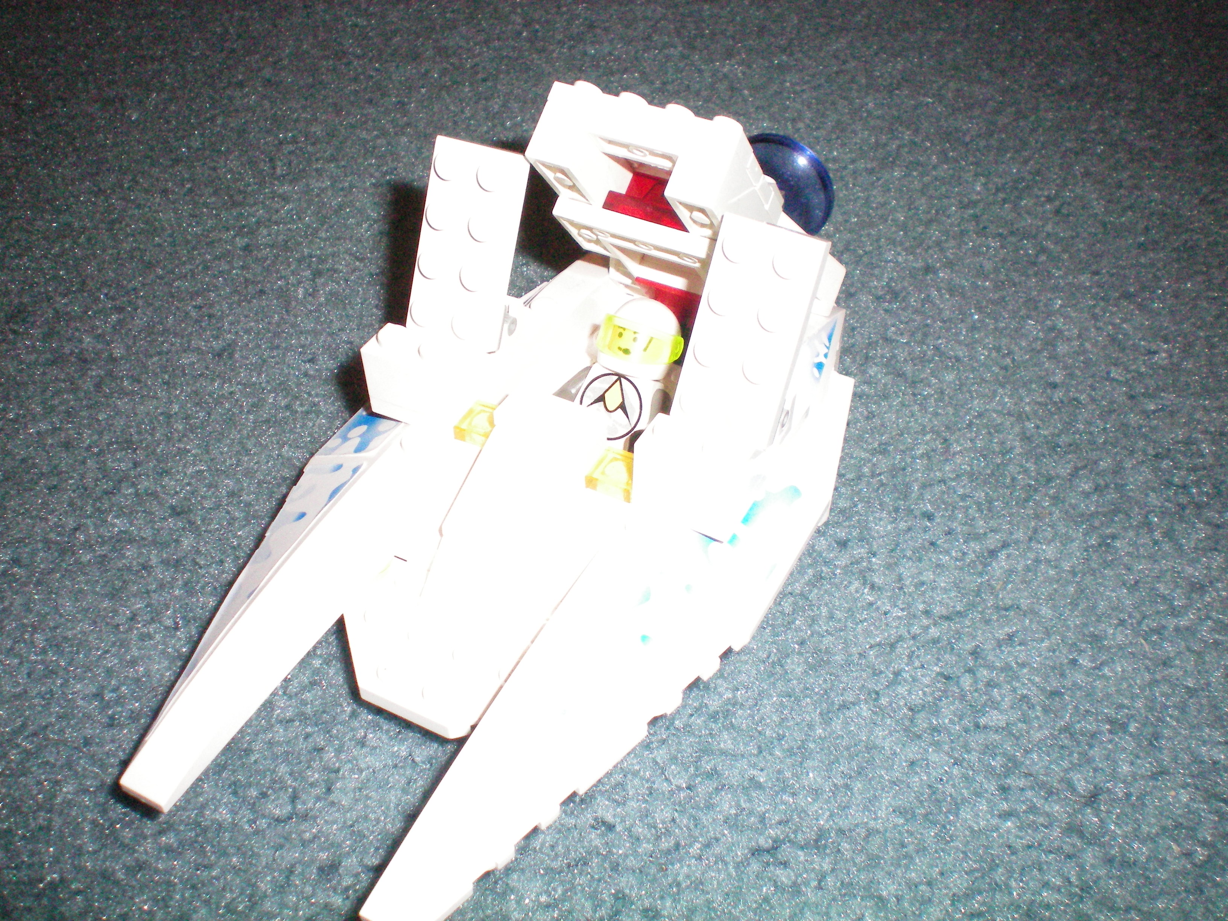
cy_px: 460
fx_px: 1348
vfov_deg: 37.7
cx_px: 614
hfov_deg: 49.0
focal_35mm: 38
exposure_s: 1/60
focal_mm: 6.3
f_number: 4.6
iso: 400
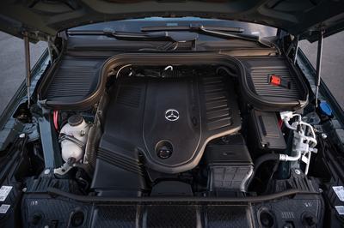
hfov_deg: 81.3
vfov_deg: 59.4
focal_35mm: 21
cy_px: 114
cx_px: 172
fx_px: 200
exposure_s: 1/40
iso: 250
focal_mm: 21
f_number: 4.5
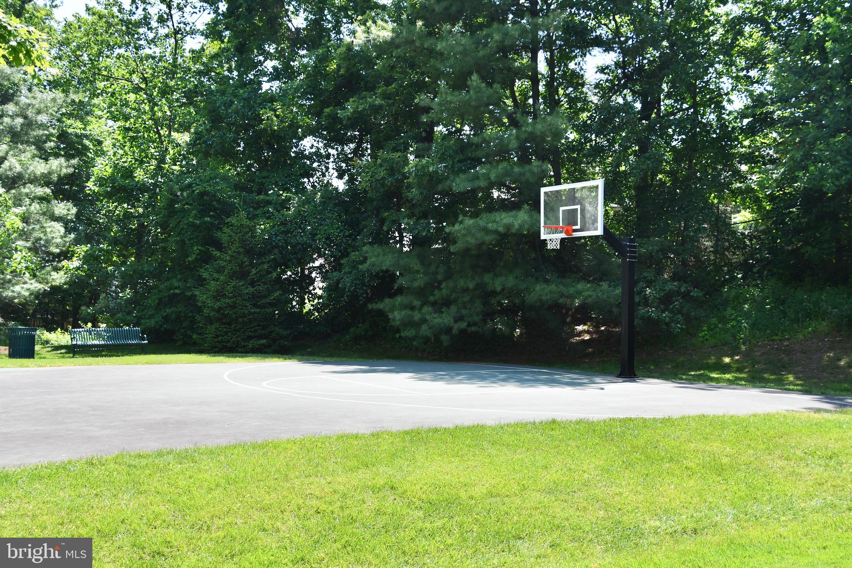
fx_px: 994
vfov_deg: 31.9
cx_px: 426
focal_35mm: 42
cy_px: 284
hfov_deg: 46.4
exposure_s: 1/250
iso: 140
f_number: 8
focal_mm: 28
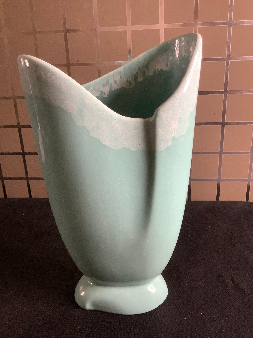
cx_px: 126
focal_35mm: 31
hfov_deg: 45.4
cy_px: 169
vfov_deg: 58.4
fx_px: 302
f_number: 2.4
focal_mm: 3.3
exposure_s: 1/60
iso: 160
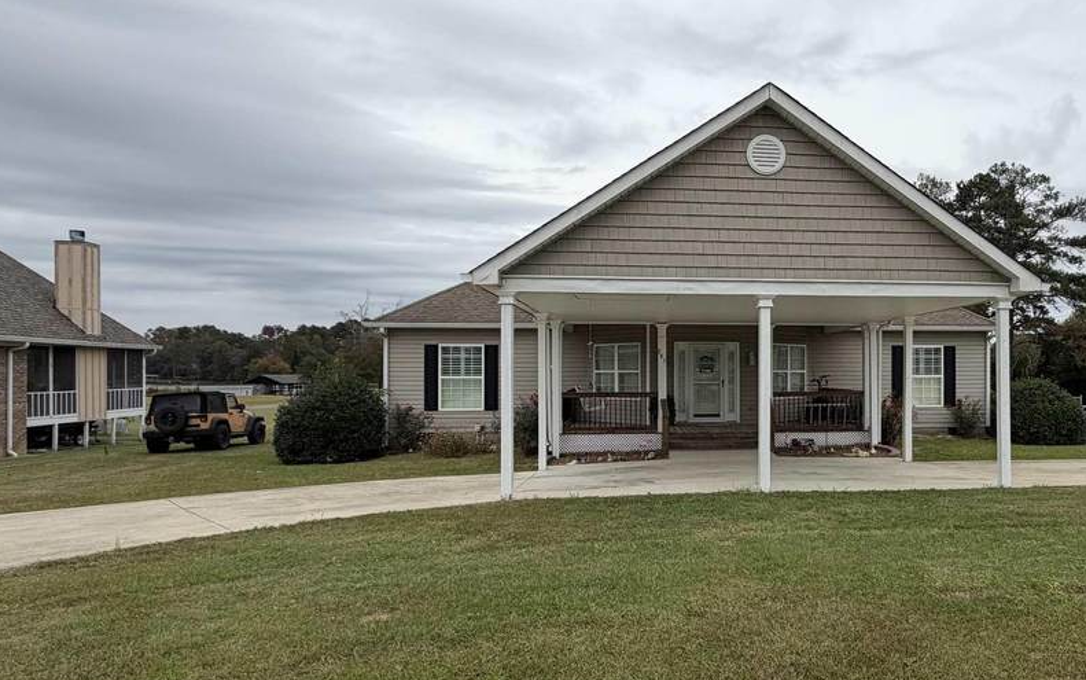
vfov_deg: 51.1
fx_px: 711
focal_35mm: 24
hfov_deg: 72.7
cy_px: 365
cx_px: 718
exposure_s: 1/770
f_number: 2.2
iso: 40
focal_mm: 2.22
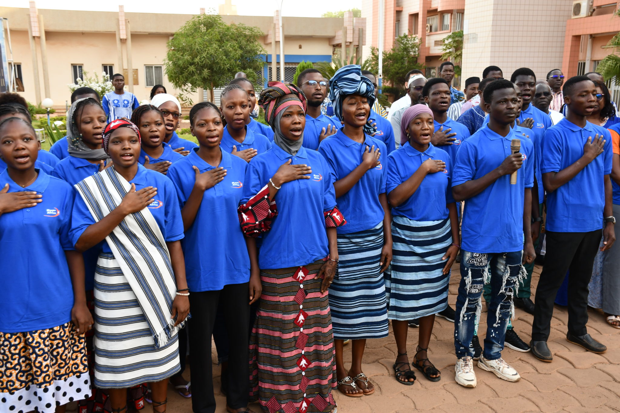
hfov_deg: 53.1
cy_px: 206
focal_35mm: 36
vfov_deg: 36.9
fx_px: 620
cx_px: 310
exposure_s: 1/250
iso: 400
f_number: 5
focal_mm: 24
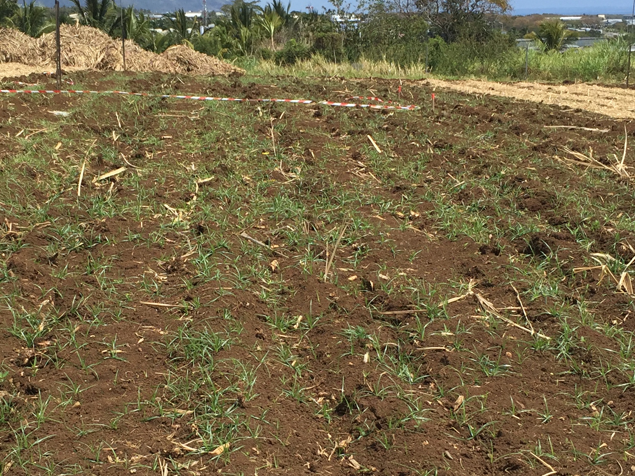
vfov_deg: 23.2
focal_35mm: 63
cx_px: 246
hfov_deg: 30.6
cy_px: 308
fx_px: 1156
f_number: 2.2
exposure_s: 1/2639
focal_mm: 4.15
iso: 32
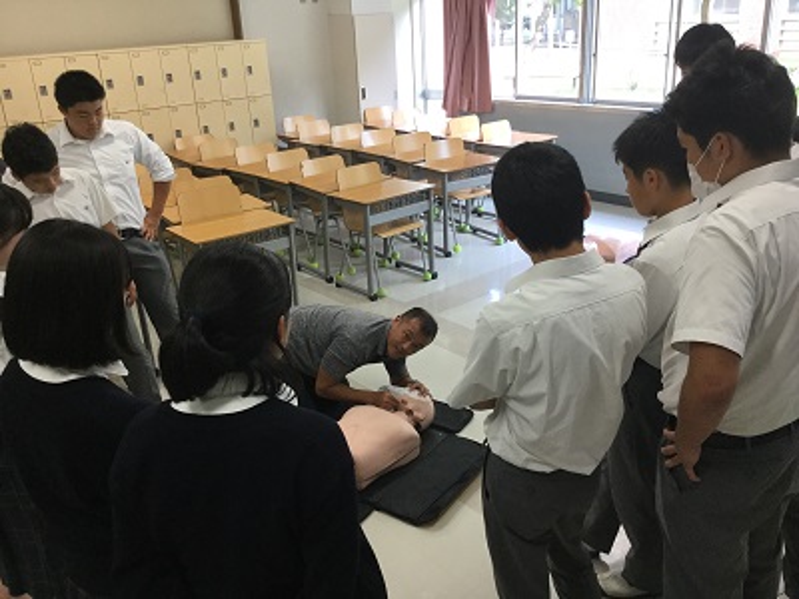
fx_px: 716
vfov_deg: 45.4
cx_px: 400
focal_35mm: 31
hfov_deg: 58.4
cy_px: 300
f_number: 2.4
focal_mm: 3.3
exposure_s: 1/30
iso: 32
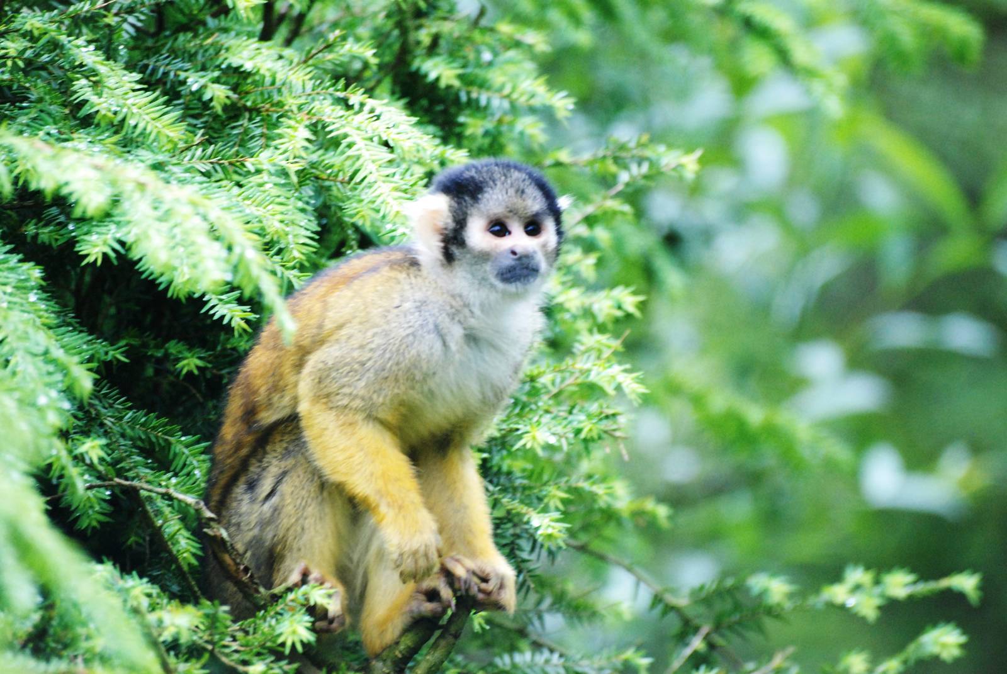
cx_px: 504
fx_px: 11342
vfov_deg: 3.4
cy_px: 337
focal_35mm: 405
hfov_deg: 5.1
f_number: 6.3
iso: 1600
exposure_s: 1/160
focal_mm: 270
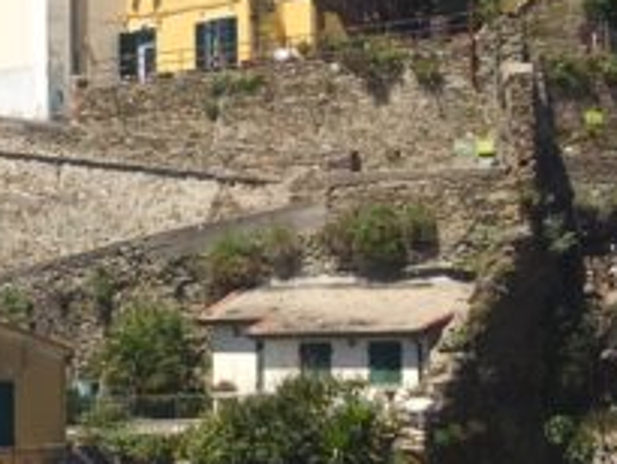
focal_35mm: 145
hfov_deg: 11.3
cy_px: 301
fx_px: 2586
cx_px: -882
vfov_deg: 10.2
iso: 25
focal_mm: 4.15
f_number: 2.2
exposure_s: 1/1570
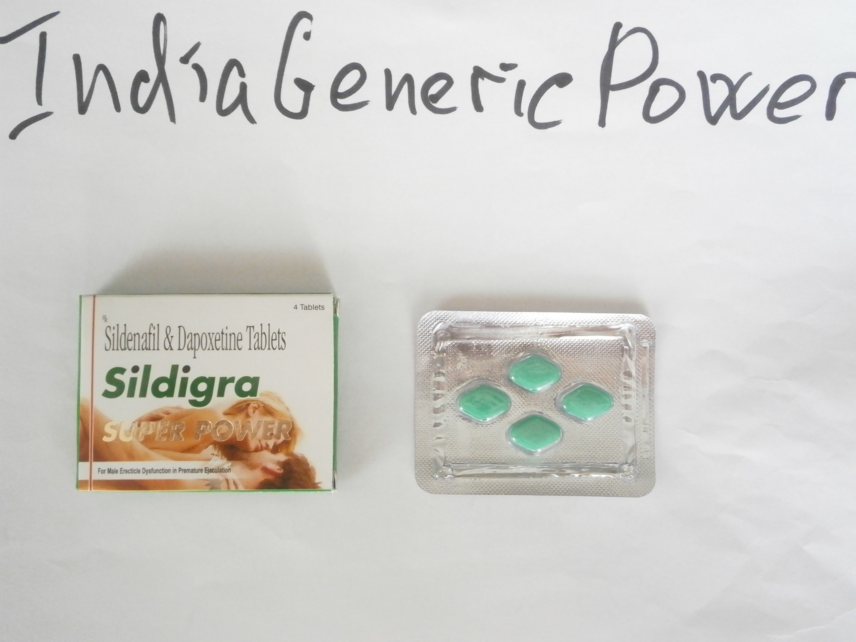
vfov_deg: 30.9
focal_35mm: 47
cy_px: 321
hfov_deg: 40.4
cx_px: 428
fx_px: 1162
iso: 800
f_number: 3.4
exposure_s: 1/160
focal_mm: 8.3
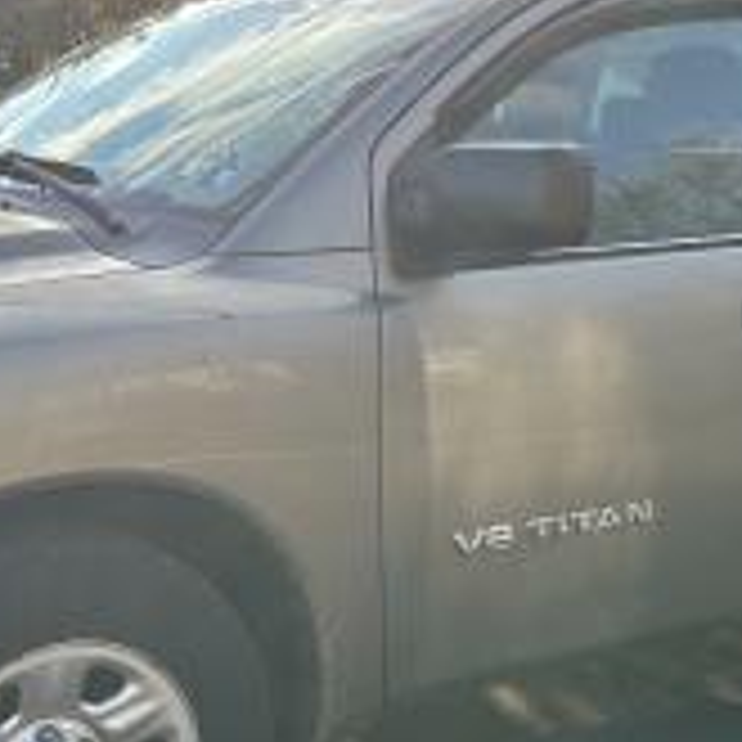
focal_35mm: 70
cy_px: 450
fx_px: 1698
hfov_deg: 24.6
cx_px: 436
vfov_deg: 24.6
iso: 50
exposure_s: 1/1089
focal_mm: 5.7
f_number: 1.5
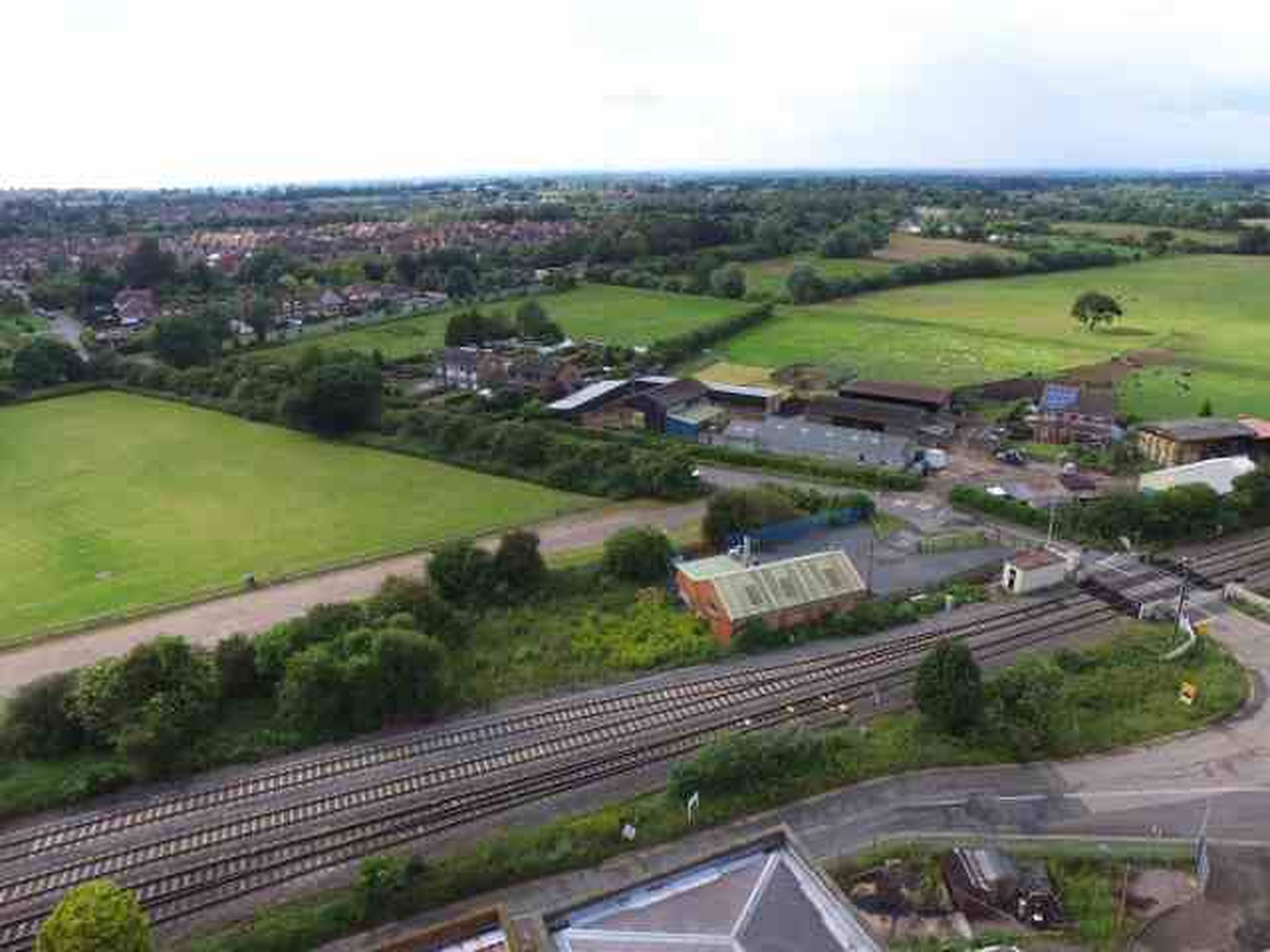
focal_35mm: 20
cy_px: 476
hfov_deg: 81.7
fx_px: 734
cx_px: 635
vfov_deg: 66.0
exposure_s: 1/501
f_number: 2.8
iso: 100
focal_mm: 3.61
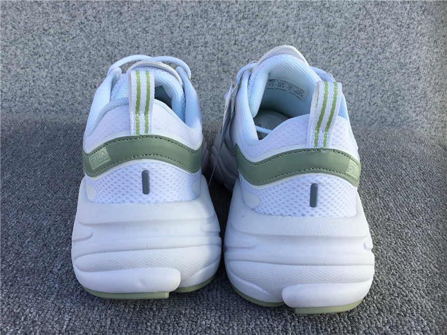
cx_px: 224
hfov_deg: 58.4
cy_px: 168
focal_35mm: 31
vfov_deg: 45.4
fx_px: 400
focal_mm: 3.3
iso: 25
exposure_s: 1/405
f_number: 2.4
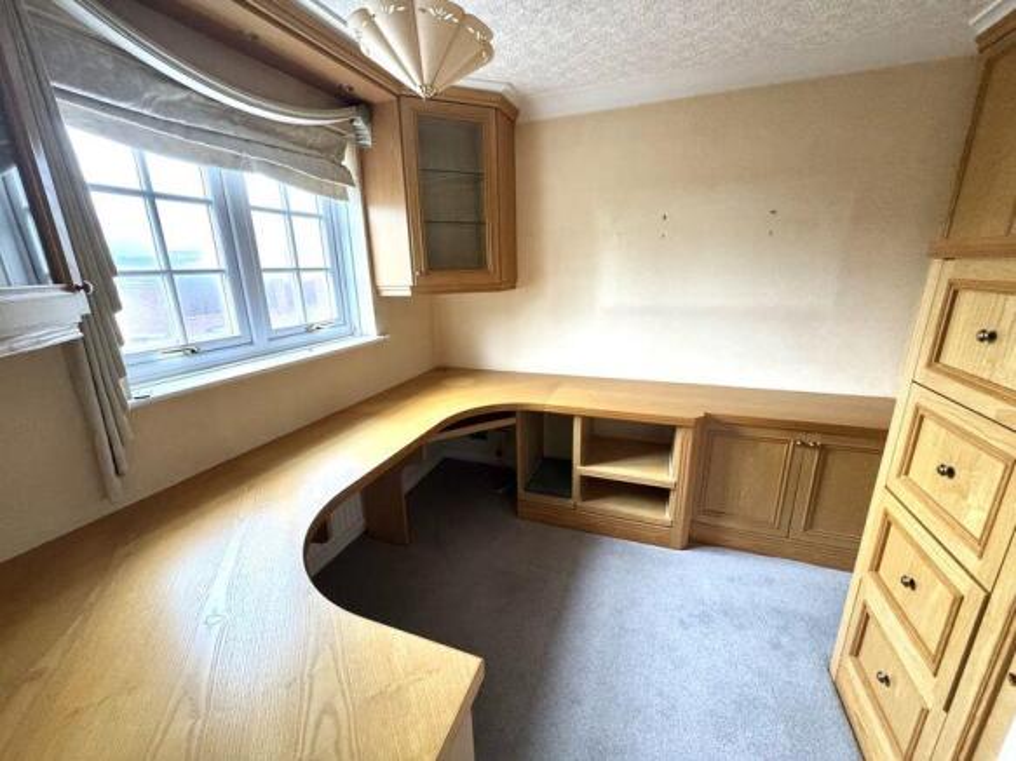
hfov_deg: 102.1
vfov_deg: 85.7
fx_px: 411
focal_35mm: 14
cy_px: 380
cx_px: 508
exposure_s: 1/60
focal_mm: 2.22
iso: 640
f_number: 2.2
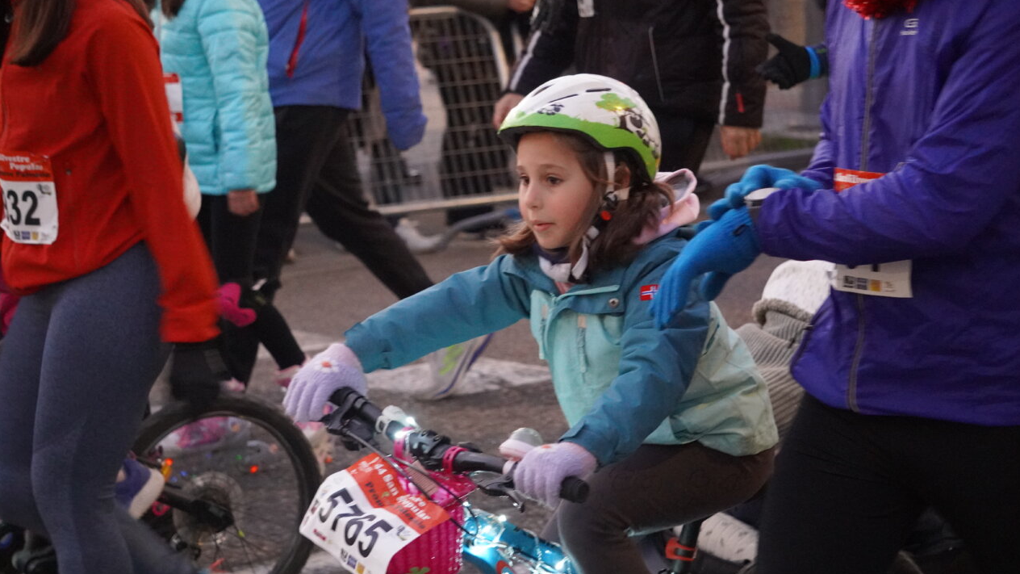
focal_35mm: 88
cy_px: 276
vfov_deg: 13.8
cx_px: 513
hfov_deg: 24.3
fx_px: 2367
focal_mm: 55
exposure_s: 1/125
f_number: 4.5
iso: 6400
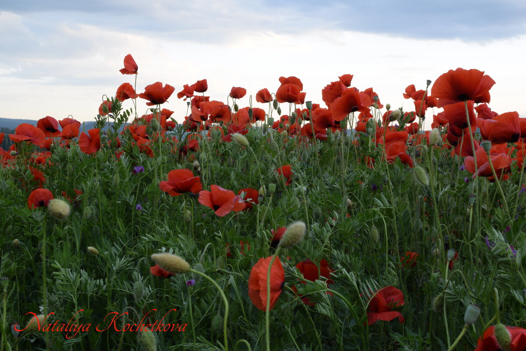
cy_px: 176
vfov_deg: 25.8
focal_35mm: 52
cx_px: 263
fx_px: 767
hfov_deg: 37.9
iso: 100
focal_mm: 35
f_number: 16
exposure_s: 1/5
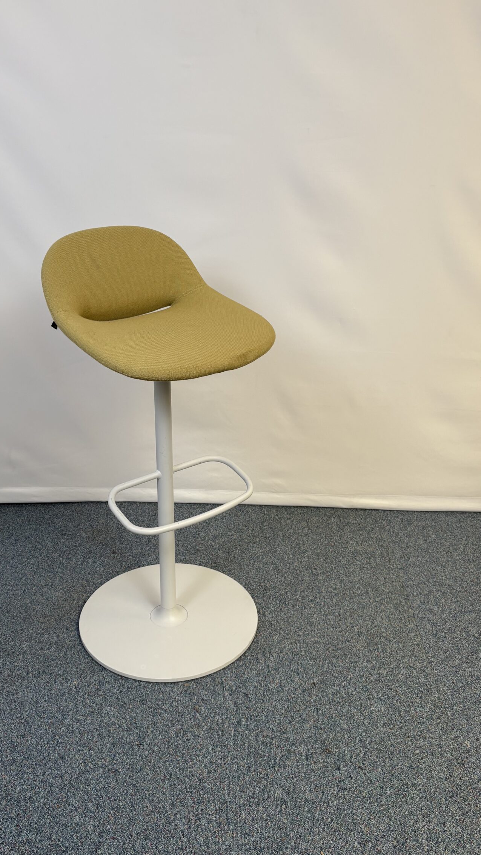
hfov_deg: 36.6
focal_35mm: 32
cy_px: 381
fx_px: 725
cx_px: 208
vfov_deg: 60.9
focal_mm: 5.96
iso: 64
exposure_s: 1/122
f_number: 1.6
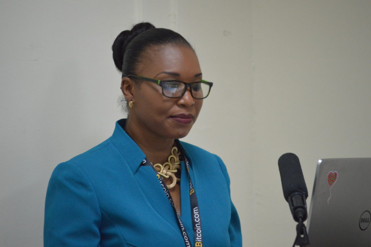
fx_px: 2317
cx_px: 186
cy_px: 124
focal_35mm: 225
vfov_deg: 6.1
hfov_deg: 9.2
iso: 2200
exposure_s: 1/125
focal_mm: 150
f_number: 5
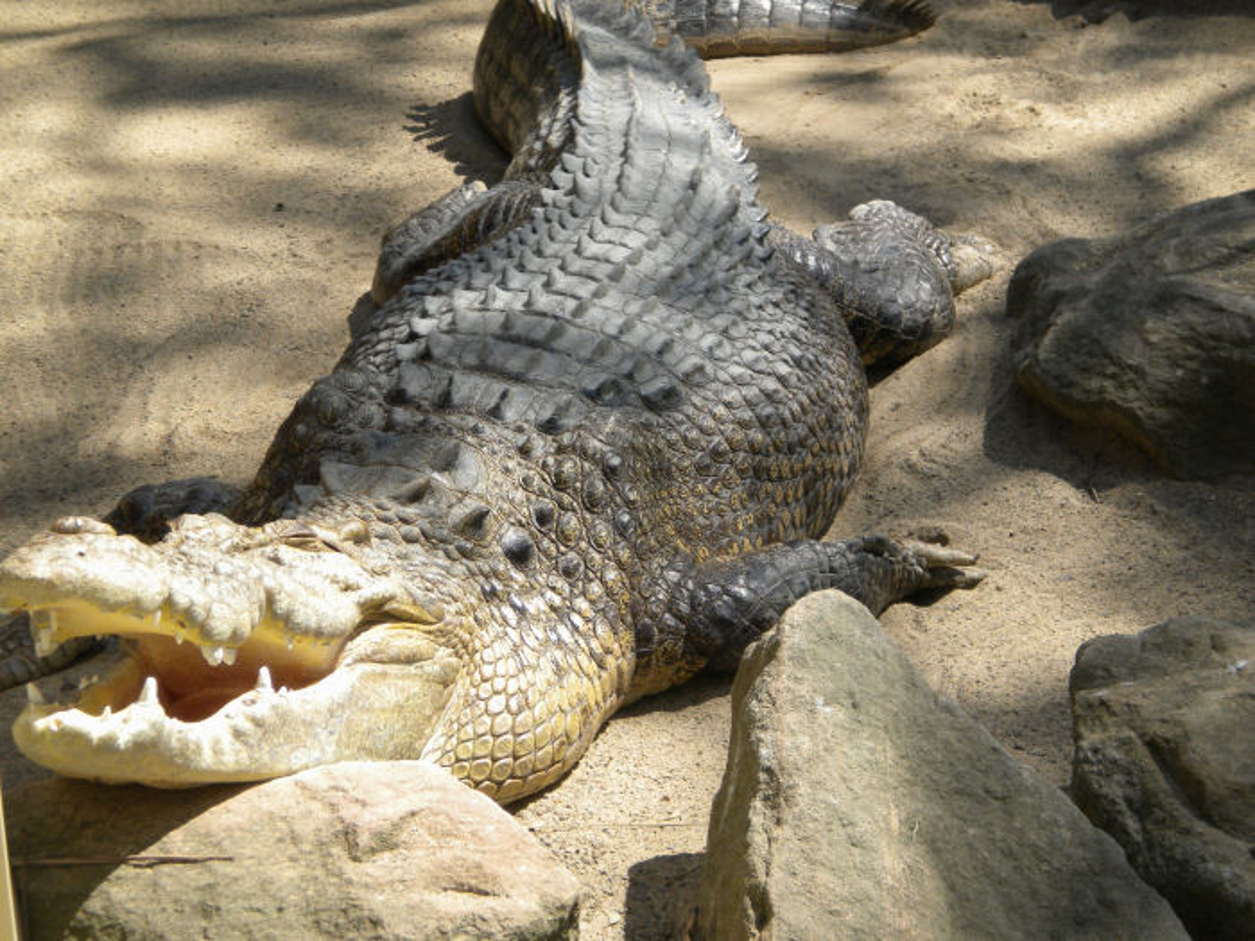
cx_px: 628
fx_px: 3807
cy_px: 470
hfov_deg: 18.7
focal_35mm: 105
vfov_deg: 14.1
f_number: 5.9
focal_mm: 18.9
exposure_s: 1/424
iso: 179
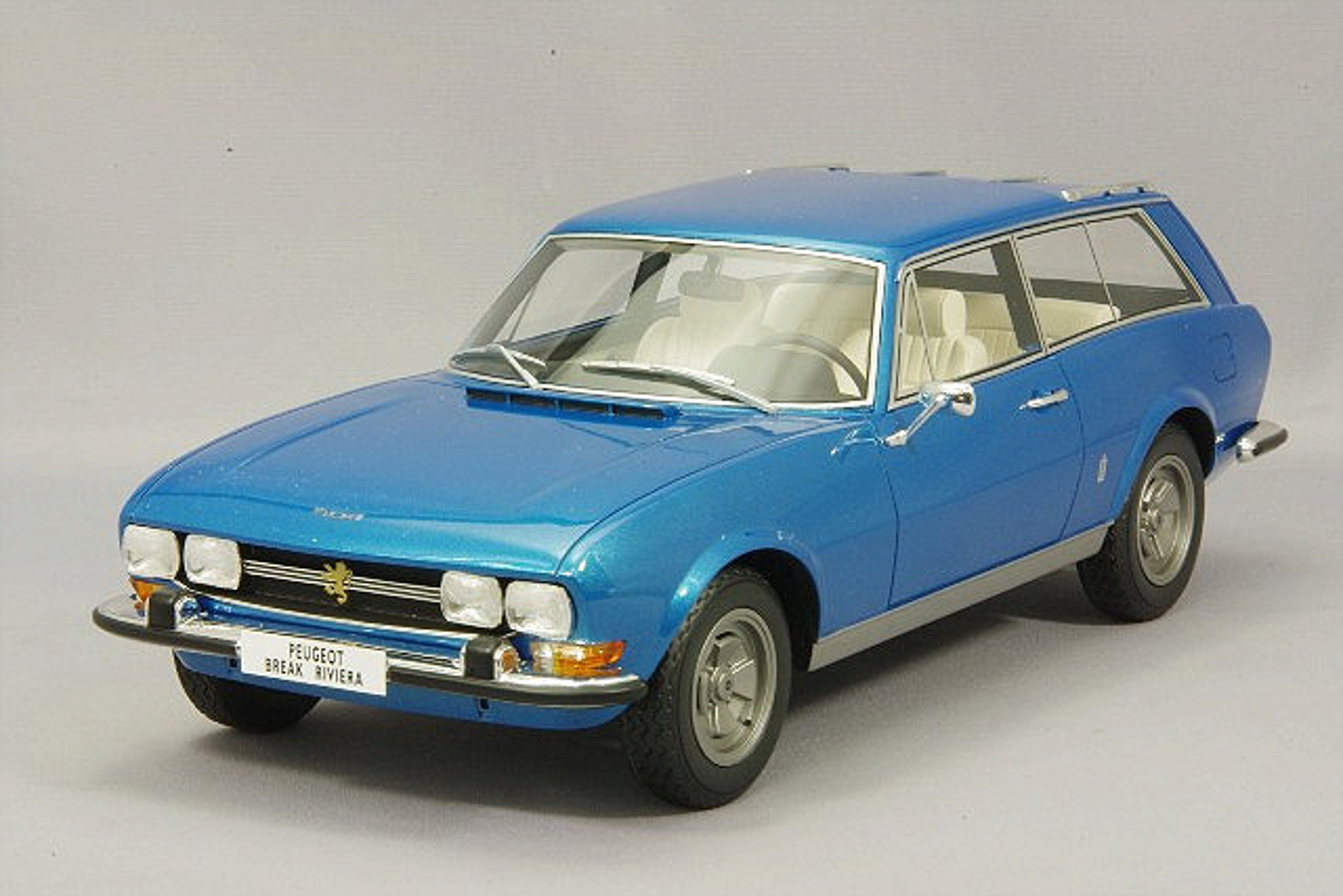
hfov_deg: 18.3
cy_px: 448
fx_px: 4179
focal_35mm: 112
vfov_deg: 12.2
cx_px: 672
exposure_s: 1
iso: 400
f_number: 32
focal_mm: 75
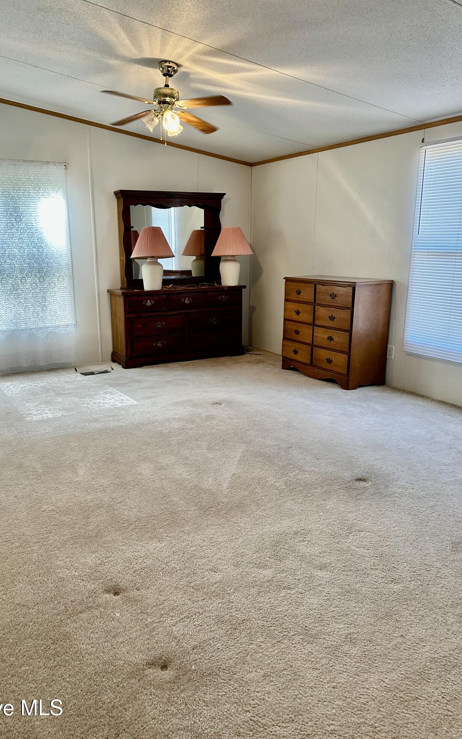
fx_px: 524
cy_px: 365
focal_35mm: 26
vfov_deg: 70.4
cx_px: 185
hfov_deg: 47.3
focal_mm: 6.86
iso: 200
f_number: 1.78
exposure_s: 1/120
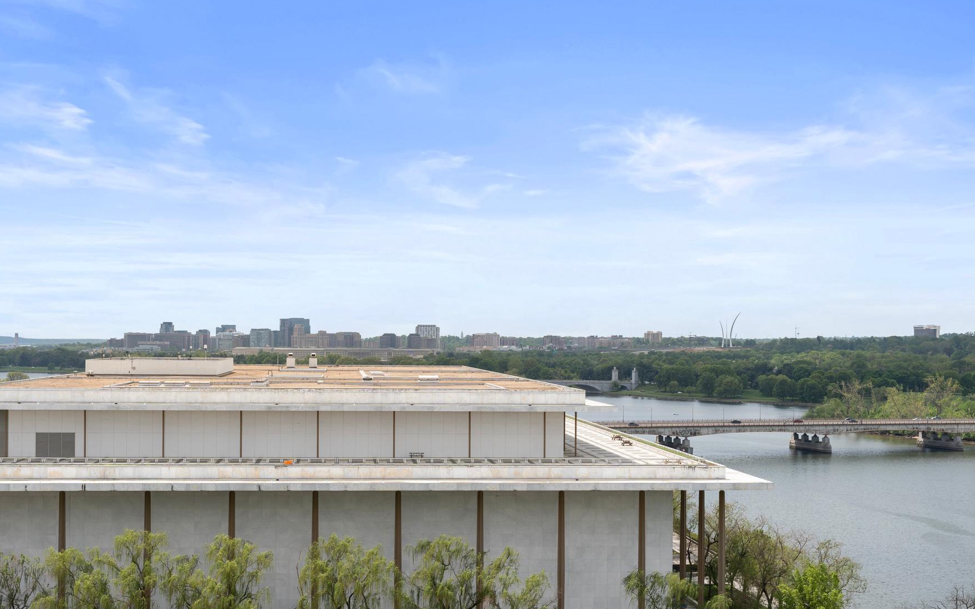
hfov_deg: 38.8
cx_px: 448
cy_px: 348
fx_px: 1383
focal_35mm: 52
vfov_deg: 24.8
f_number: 8
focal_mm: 43.9
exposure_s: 1/640
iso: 100
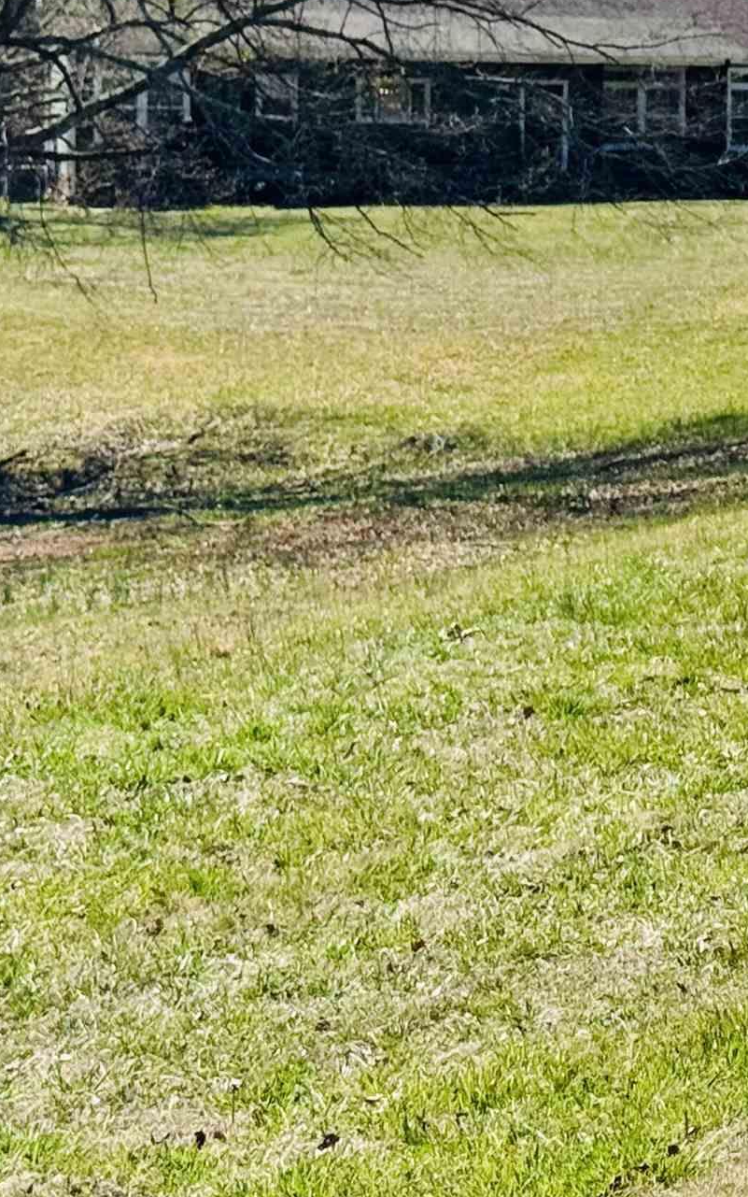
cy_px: 241
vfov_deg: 17.0
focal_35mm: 122
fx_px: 3978
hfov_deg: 10.4
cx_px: 1116
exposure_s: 1/4975
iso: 64
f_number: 1.78
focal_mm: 6.76
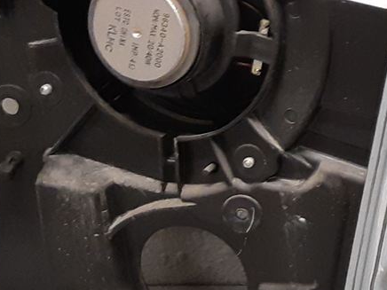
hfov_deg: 14.3
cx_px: 697
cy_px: -114
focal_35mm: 122
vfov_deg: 11.7
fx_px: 1364
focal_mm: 3.93
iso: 200
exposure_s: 1/50
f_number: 1.7
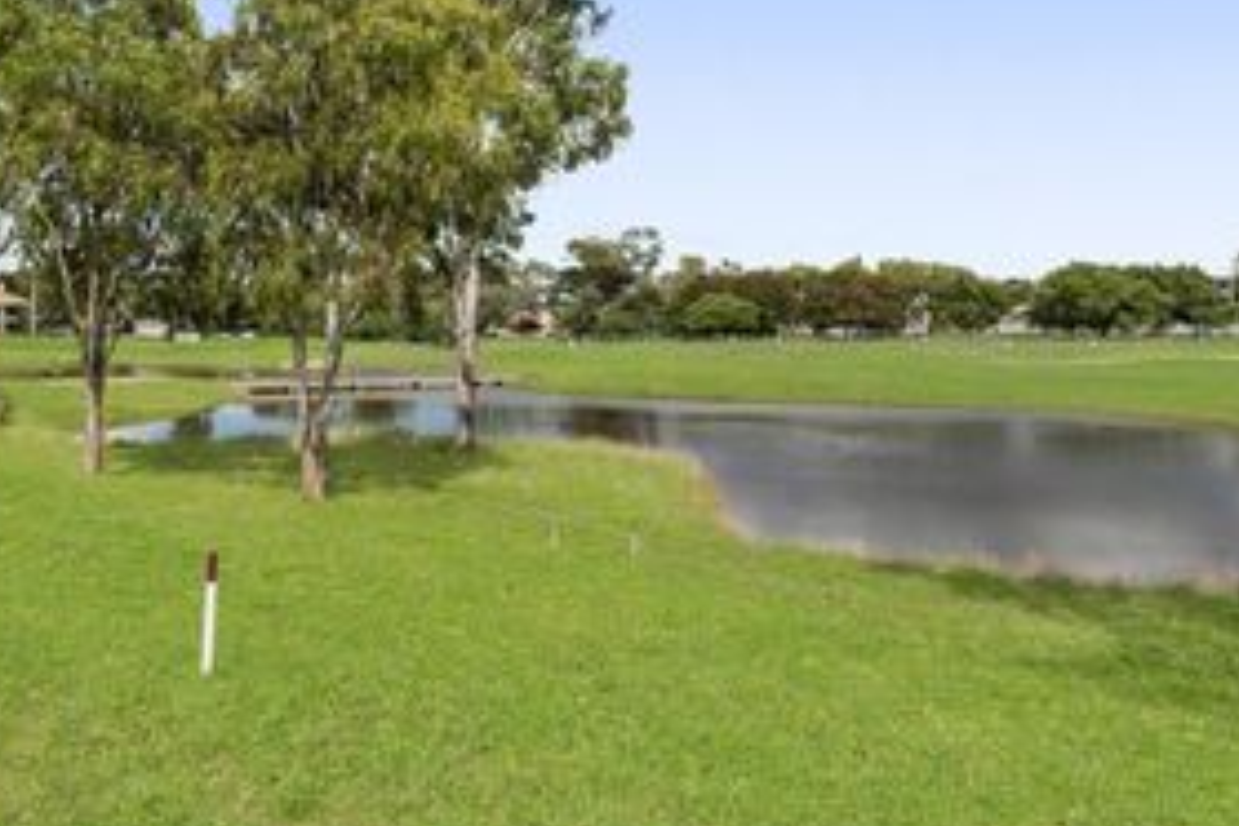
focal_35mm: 32
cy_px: 309
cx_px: 551
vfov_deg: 40.8
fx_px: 1101
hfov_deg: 58.6
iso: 400
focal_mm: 13
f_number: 8
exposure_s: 1/1250
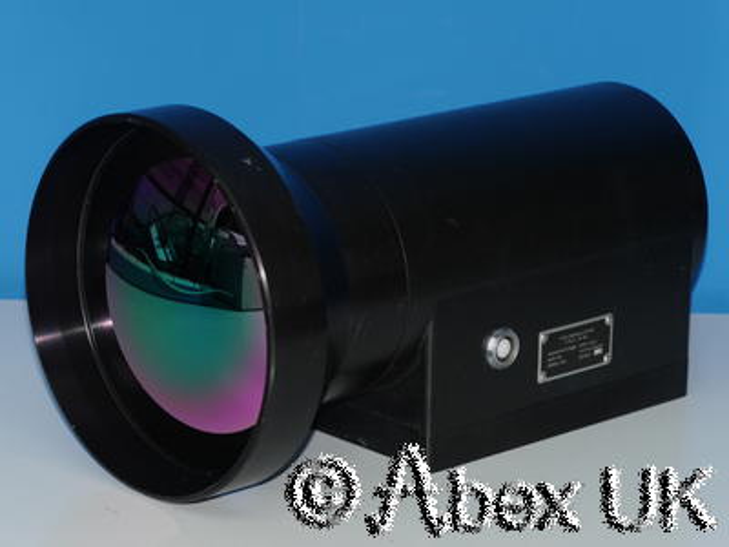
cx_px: 364
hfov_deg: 14.3
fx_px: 2906
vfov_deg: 10.7
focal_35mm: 138
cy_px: 274
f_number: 11
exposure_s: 1/60
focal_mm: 69
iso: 400
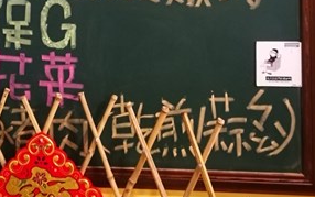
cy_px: -130
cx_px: 46
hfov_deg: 27.8
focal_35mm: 72
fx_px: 618
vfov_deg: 16.0
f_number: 2.2
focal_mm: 4.5
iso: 1000
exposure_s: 1/17.1
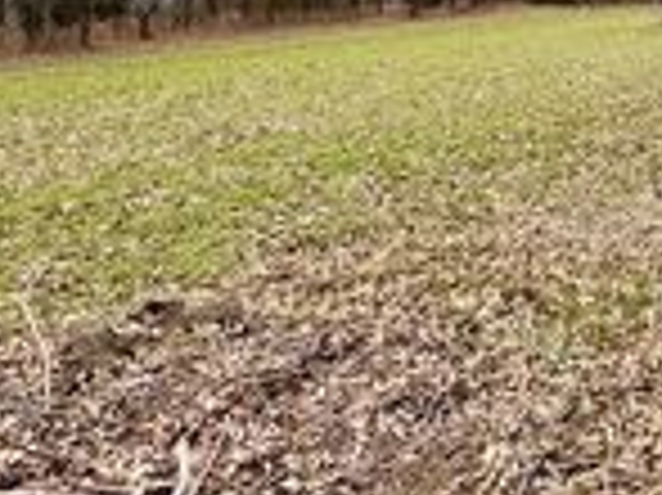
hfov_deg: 39.0
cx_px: 700
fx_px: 783
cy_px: -7
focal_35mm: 41
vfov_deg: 32.2
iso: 40
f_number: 2.2
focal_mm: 2.22
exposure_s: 1/749
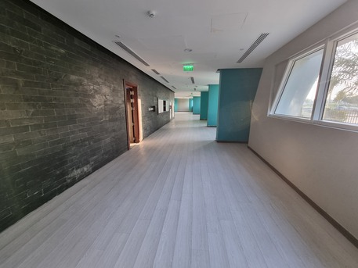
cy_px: 134
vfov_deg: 89.9
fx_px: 134
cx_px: 179
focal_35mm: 13
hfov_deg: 106.2
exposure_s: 1/50
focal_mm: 2.2
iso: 100
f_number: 2.2
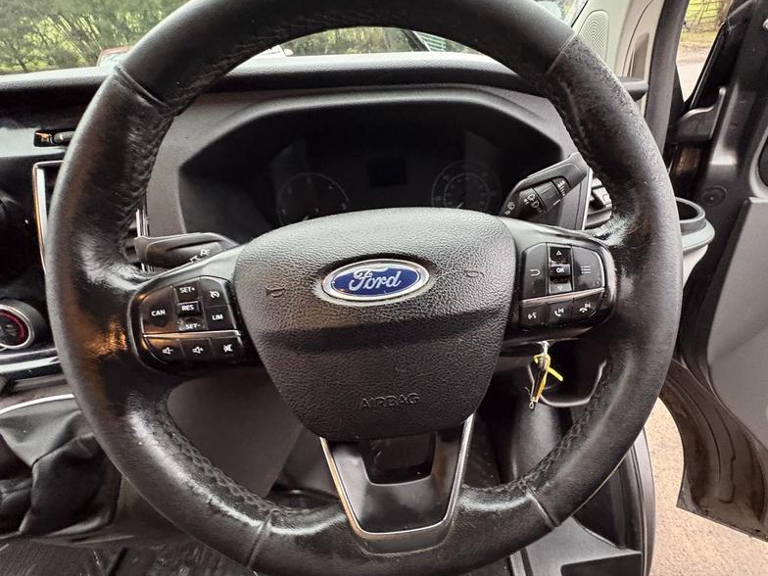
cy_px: 308
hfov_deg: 94.0
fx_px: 355
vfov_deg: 78.0
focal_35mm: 16
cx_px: 431
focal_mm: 2.22
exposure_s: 1/55
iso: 800
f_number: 2.2
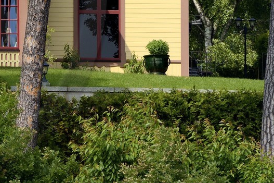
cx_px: -108
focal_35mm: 607
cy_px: -14
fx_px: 4618
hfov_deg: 3.4
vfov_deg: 2.3
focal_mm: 200
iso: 200
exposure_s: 1/320
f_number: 11
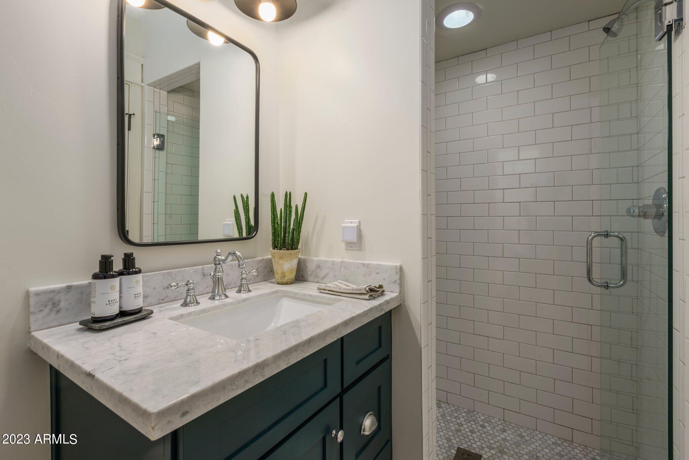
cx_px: 344
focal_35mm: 16
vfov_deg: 73.8
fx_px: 306
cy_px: 230
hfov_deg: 96.7
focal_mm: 16
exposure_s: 1/3
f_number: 13
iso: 400
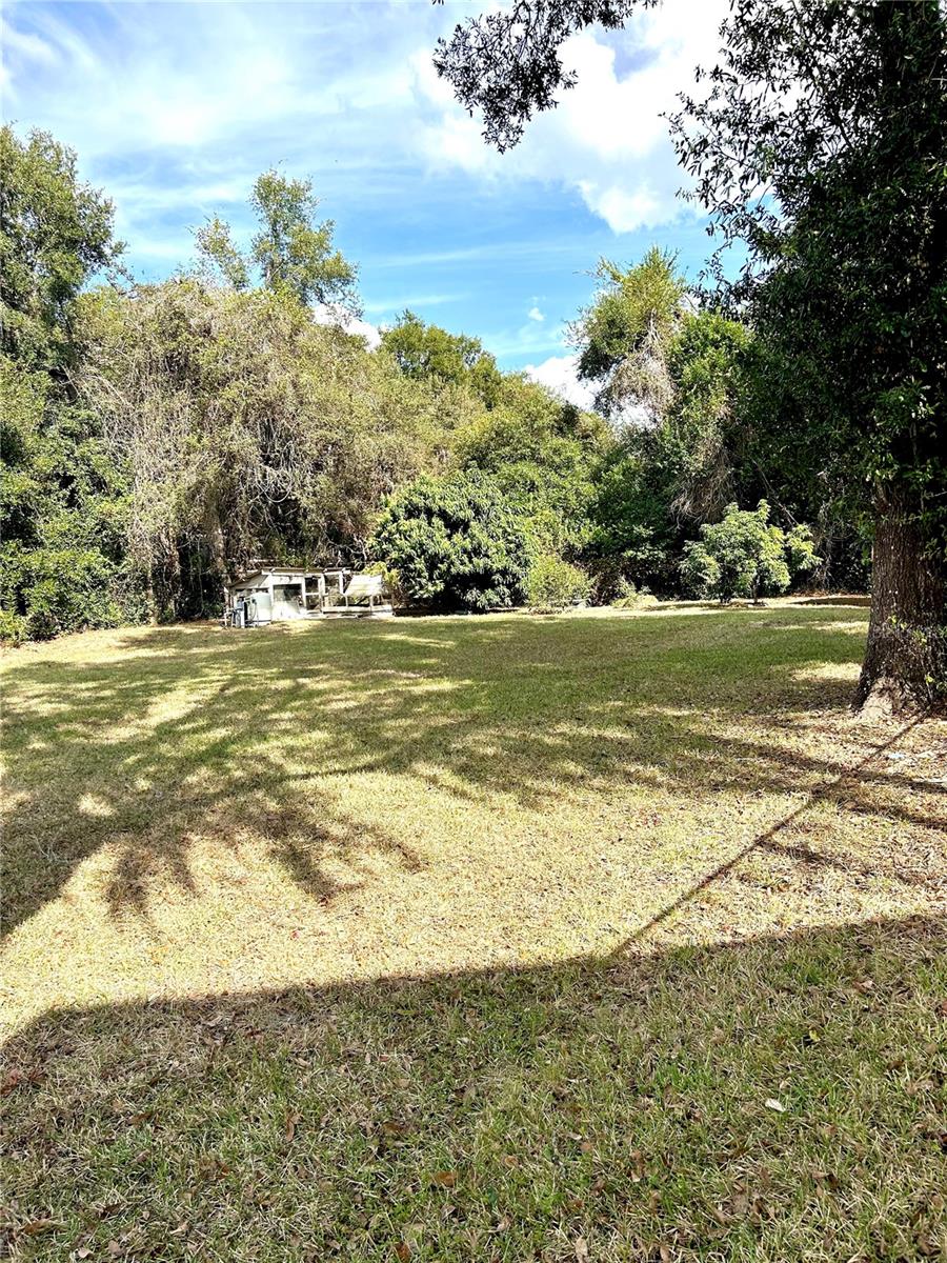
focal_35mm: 26
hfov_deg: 53.1
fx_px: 948
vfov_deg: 67.3
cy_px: 632
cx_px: 474
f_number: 1.5
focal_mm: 5.7
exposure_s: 1/2457
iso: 50
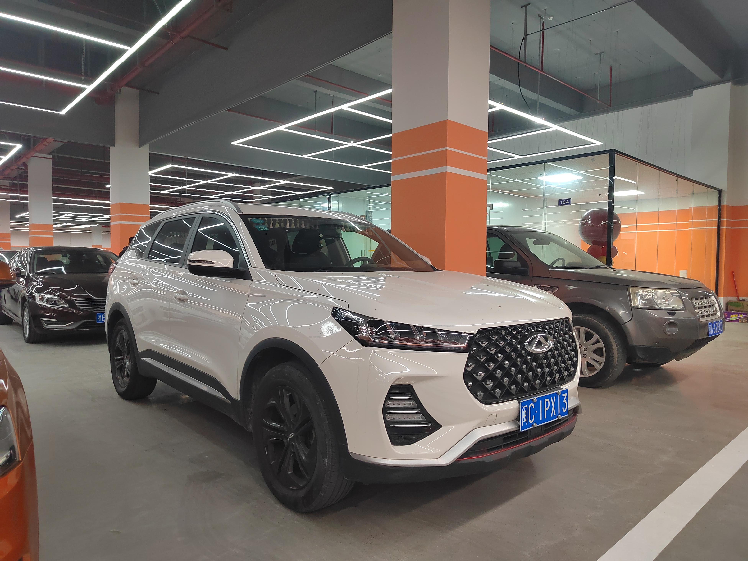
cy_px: 280
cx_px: 374
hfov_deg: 73.9
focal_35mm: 23
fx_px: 497
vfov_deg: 58.9
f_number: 1.9
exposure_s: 1/50
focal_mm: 5.52
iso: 1853
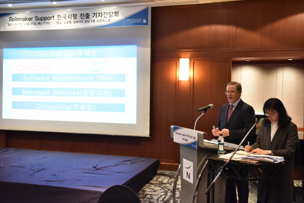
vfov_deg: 35.1
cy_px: 102
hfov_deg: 50.7
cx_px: 152
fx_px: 321
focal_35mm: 38
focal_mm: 38
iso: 6400
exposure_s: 1/60
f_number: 4
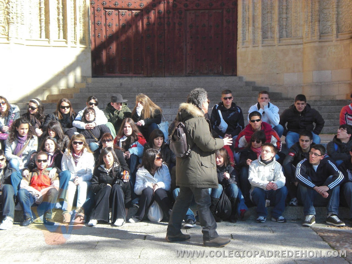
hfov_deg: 26.0
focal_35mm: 75
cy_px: 132
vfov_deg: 19.6
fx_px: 763
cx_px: 176
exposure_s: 1/200
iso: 64
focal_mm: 12.47
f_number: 4.5
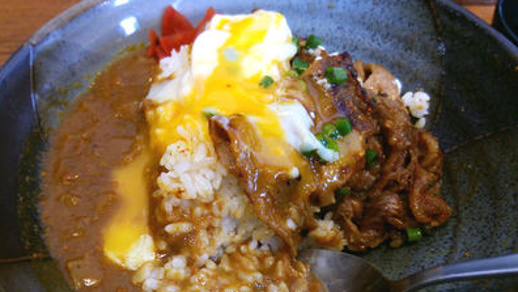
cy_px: 182
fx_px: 453
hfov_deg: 59.5
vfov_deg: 35.5
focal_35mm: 33
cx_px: 258
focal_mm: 4.06
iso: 125
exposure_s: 1/44
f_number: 1.94
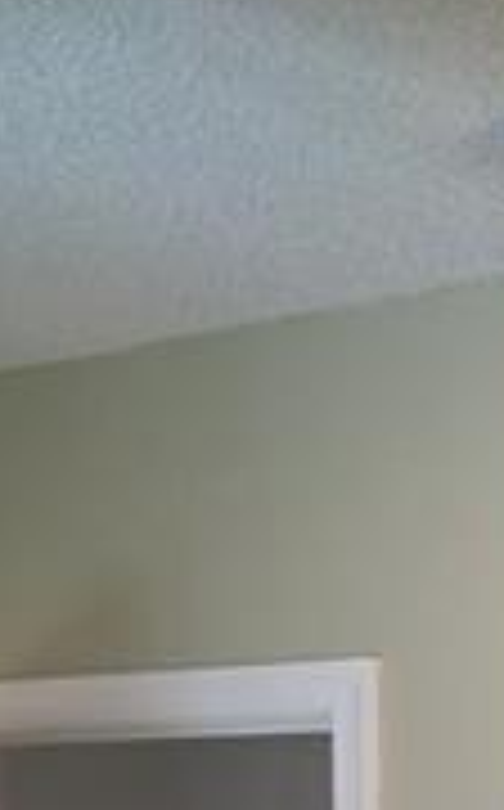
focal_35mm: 92
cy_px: 1206
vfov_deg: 19.7
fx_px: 2028
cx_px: 423
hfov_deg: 14.1
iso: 400
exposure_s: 1/120
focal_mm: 3.98
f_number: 1.8
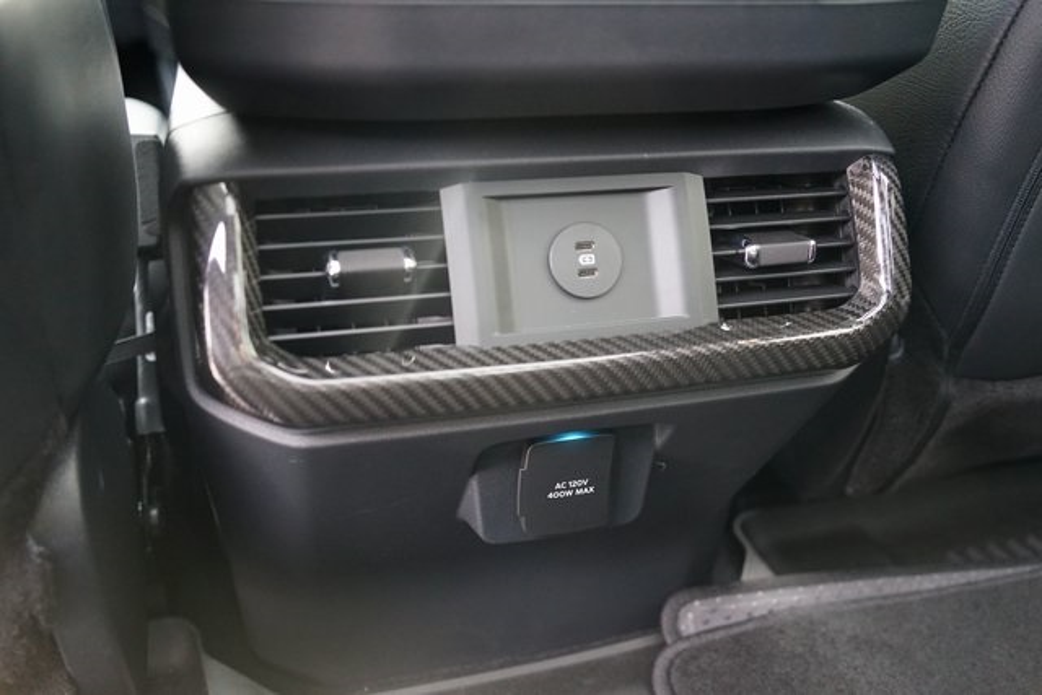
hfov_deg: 58.7
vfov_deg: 41.1
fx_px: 926
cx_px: 521
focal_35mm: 32
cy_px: 348
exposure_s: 1/160
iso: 2500
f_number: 3.2
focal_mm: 32
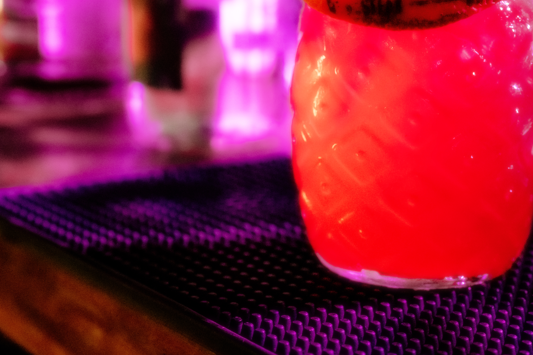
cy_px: 54
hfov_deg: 19.7
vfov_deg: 13.2
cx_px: 414
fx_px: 1525
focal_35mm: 103
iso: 8000
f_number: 4
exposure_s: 1/160
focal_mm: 50
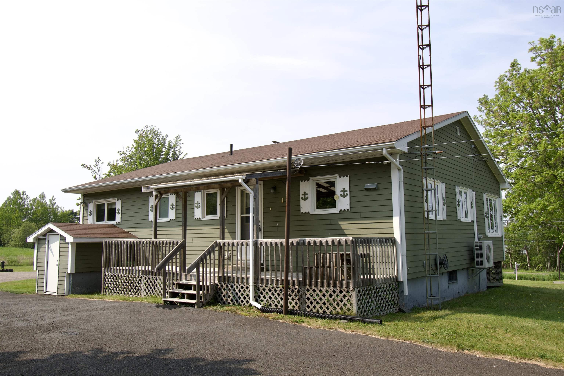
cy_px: 188
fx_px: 470
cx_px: 282
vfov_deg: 43.6
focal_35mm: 30
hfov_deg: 61.9
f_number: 9
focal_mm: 20
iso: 100
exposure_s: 1/320
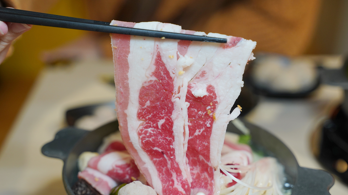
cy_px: 114
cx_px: 174
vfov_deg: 19.1
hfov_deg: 33.3
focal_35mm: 63
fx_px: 581
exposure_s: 1/160
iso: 800
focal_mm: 60
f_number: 4
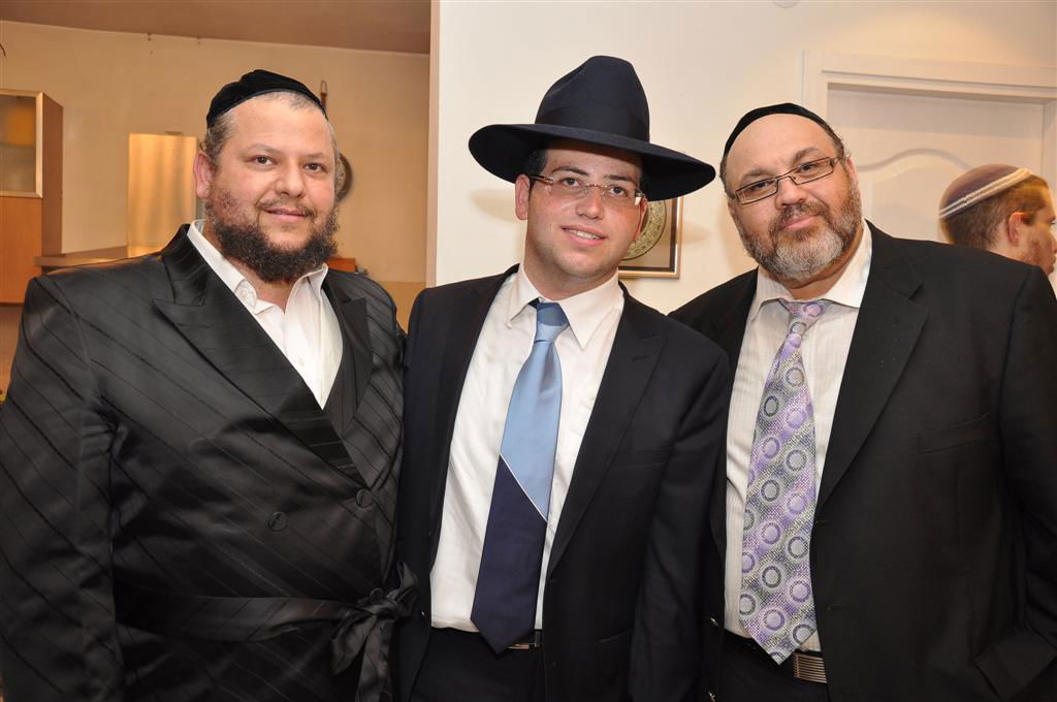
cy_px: 351
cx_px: 528
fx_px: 1056
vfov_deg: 36.8
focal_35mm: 36
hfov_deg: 53.2
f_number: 4
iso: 400
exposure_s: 1/50
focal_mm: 24
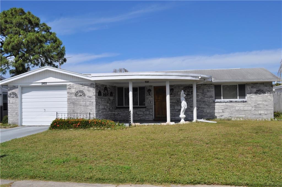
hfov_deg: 49.6
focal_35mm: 39
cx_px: 141
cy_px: 94
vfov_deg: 34.1
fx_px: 305
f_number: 11
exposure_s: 1/500
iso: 200
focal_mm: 26
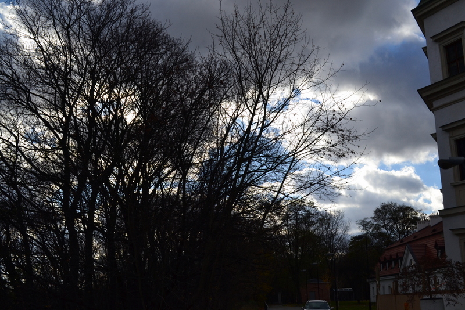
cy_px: 155
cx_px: 232
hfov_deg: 44.9
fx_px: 562
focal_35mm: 44
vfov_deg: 30.9
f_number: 10
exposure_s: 1/320
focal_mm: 29
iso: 400
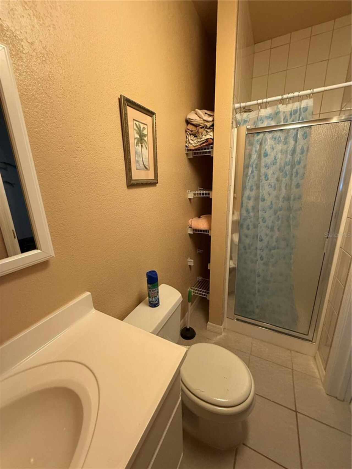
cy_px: 234
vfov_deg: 102.1
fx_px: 190
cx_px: 176
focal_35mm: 14
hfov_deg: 85.7
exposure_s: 1/60
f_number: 2.2
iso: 320
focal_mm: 2.22
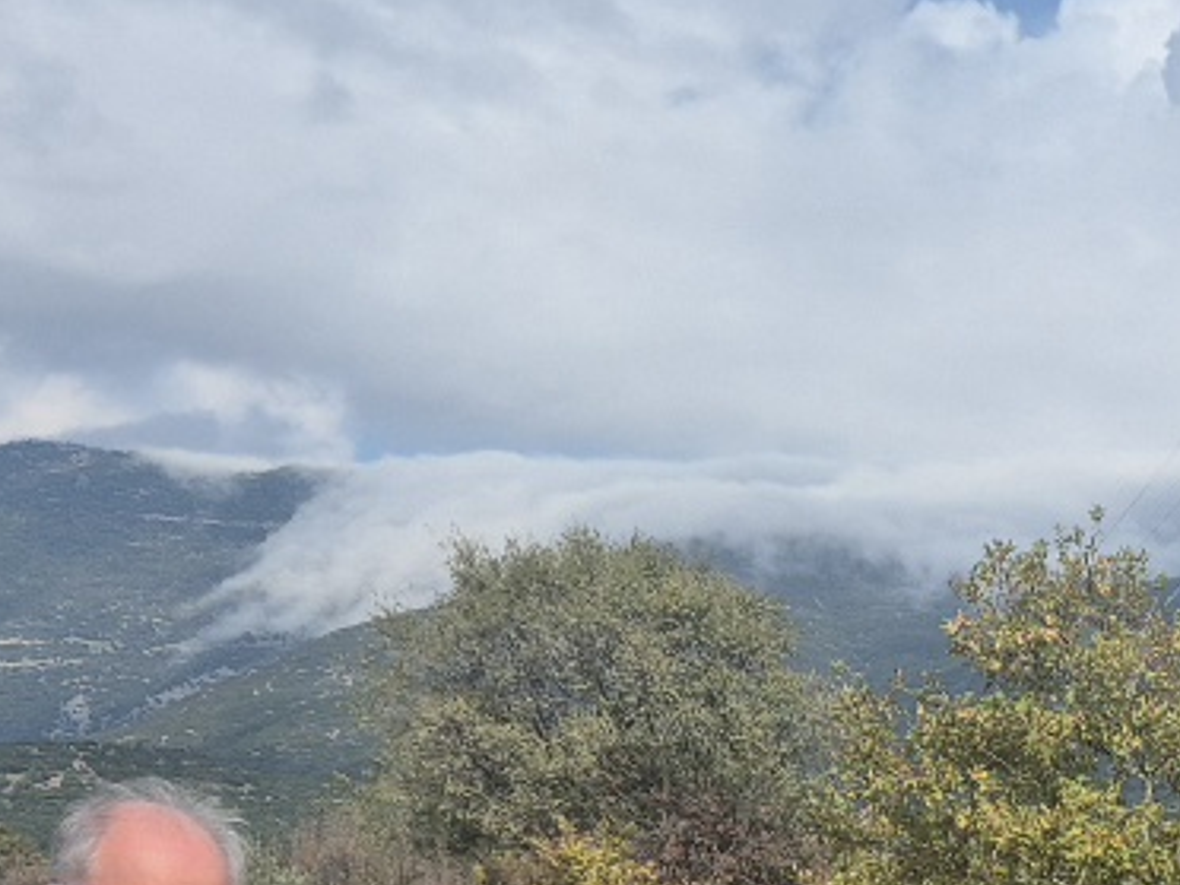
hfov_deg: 18.1
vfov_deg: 13.5
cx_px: 1675
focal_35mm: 99
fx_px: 3375
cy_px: 1542
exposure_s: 1/3333
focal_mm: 5.4
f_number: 1.8
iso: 25
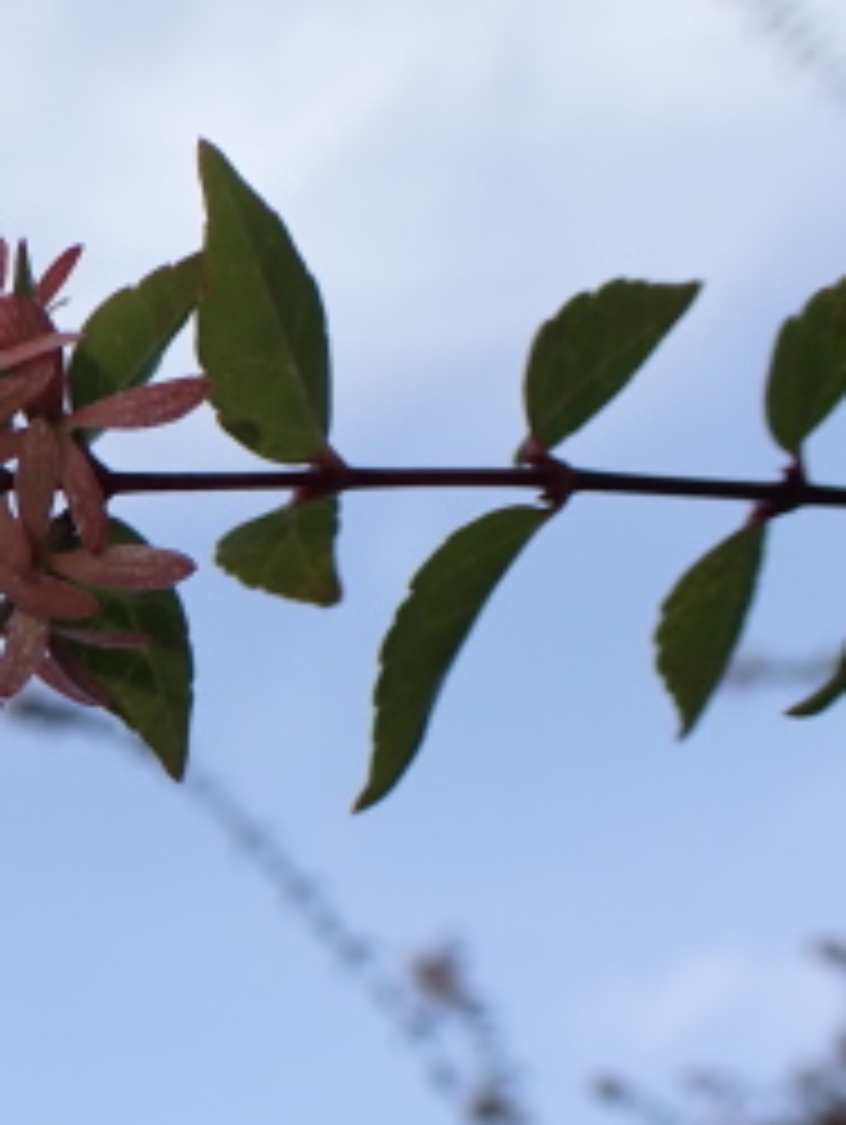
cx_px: -270
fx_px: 1952
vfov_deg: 31.7
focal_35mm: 60
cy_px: 799
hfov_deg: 21.9
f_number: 3.2
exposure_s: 1/160
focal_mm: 5.4
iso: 100
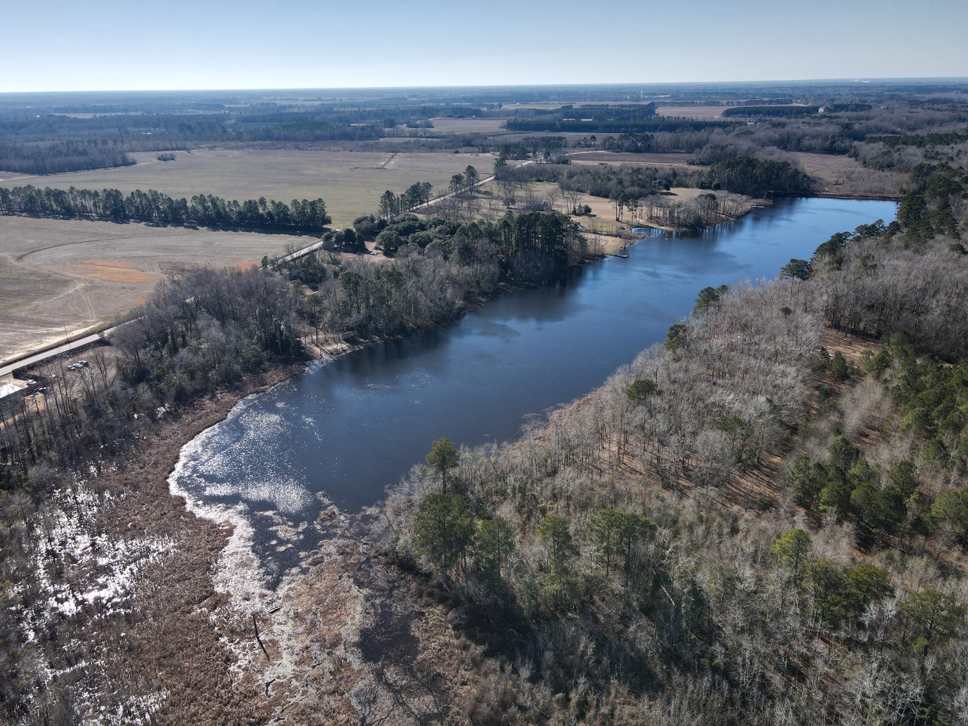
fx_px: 671
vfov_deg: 56.8
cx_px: 484
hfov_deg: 71.6
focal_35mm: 24
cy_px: 363
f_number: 2.8
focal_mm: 4.5
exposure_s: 1/500
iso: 100
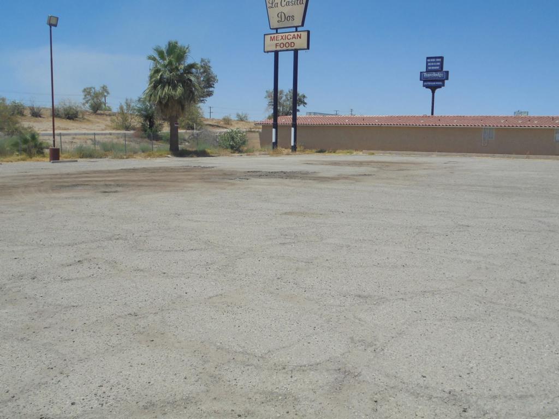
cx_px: 280
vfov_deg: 41.8
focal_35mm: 34
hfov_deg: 54.0
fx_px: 549
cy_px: 210
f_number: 12.5
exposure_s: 1/125
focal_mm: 6.1
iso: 100
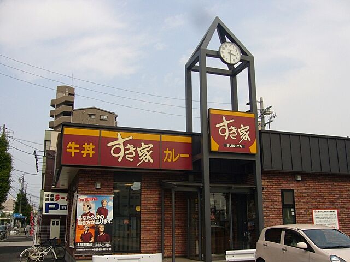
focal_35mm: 35
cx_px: 175
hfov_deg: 52.6
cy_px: 131
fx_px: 354
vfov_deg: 40.7
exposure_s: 1/320
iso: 80
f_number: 5.6
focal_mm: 5.8
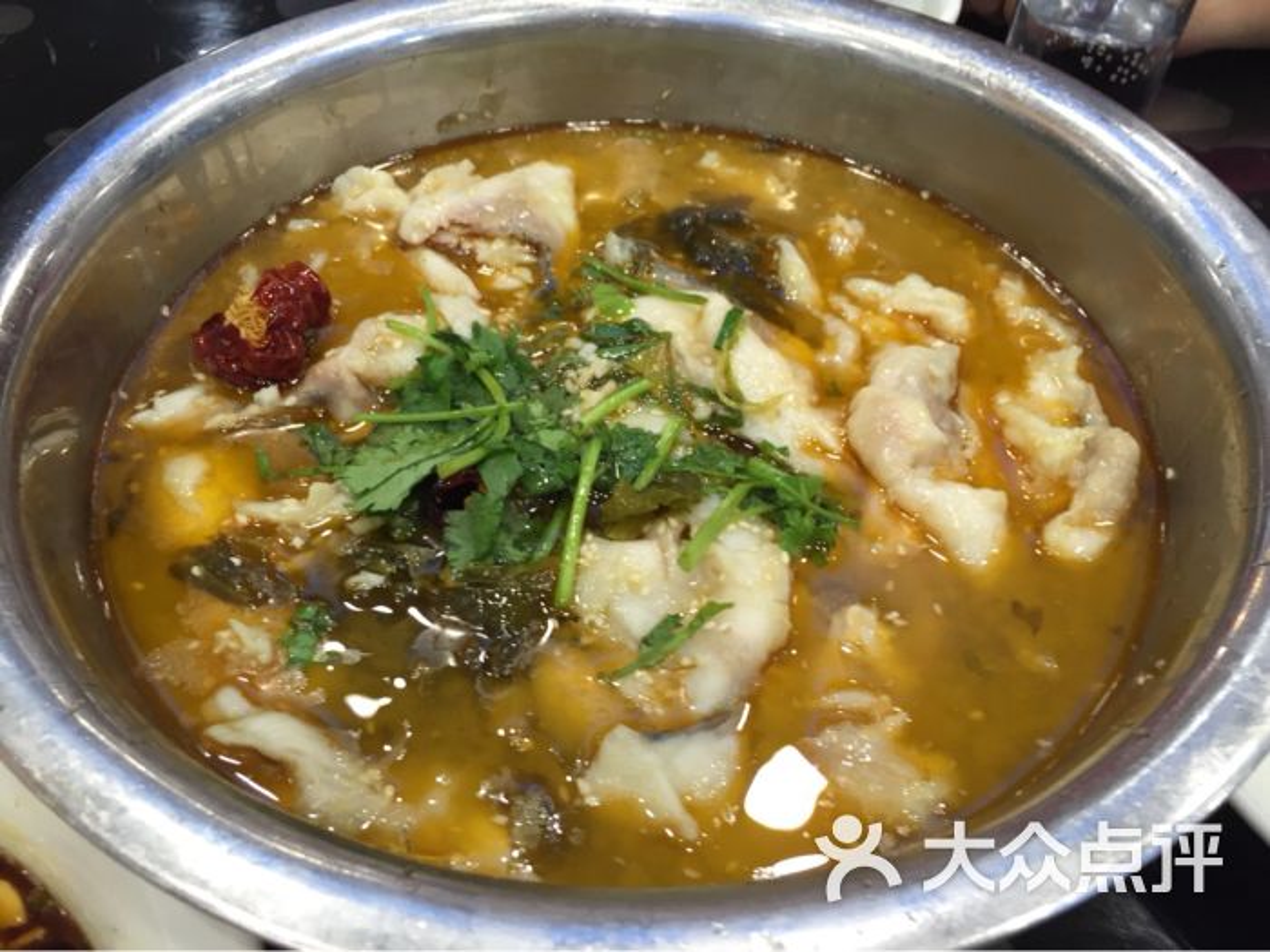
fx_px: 1064
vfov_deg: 48.2
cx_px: 635
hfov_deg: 61.7
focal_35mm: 29
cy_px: 476
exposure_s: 1/33
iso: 50
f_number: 2.2
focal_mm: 4.15
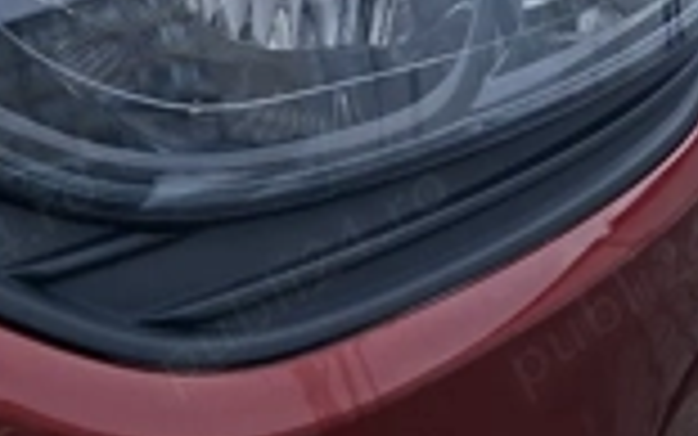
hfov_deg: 32.4
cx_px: 392
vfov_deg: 19.9
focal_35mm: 63
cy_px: -18
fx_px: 1199
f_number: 1.8
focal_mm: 5.54
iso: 80
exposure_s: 1/100
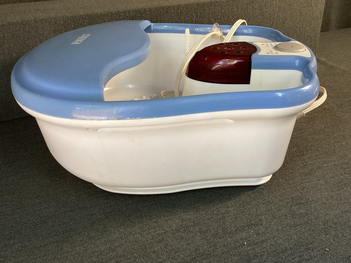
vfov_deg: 45.4
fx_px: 314
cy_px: 132
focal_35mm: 31
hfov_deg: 58.3
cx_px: 176
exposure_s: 1/60
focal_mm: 3.3
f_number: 2.4
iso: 80
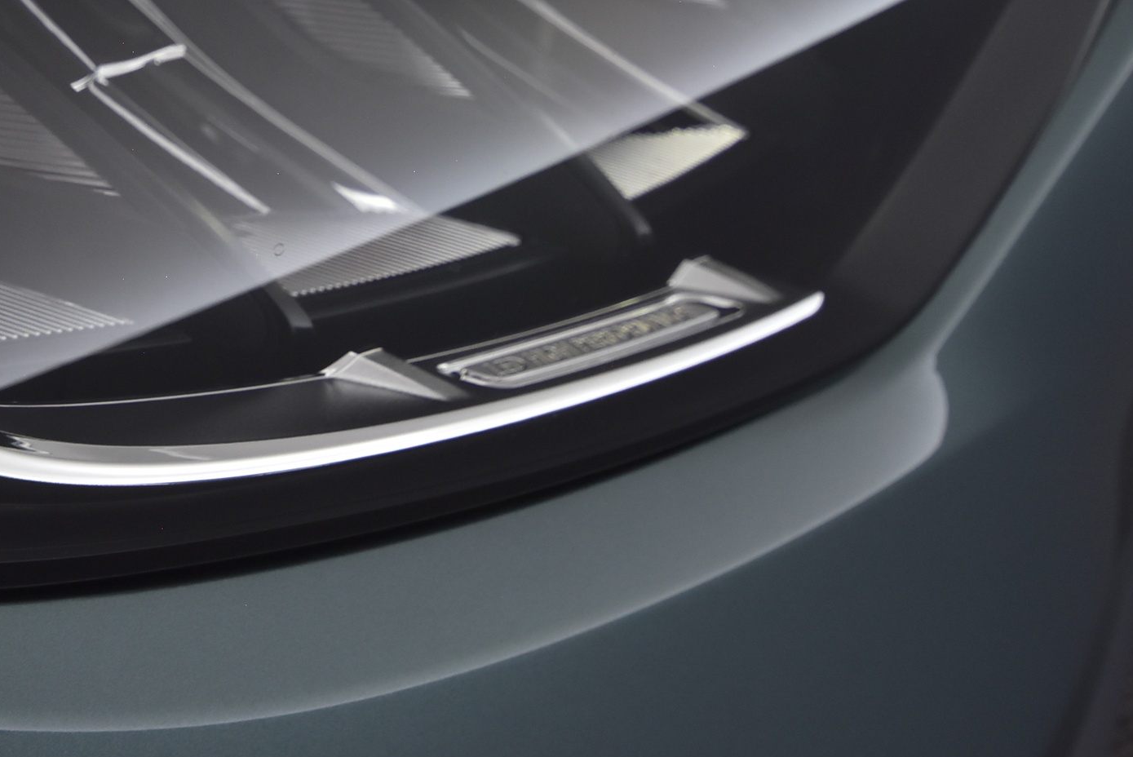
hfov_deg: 35.7
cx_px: 231
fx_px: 1700
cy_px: 106
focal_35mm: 54
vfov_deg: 24.5
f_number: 5.6
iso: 800
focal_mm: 20
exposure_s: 1/80
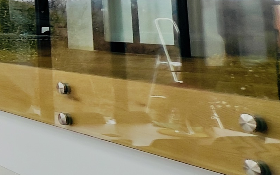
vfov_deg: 17.9
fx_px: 526
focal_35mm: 69
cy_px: -37
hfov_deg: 17.4
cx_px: -321
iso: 32
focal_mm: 1.57
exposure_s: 1/161
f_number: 1.8
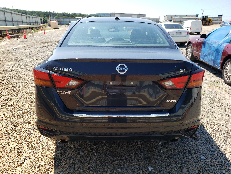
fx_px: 174
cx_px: 116
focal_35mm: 26
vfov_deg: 53.1
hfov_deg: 67.3
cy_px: 87
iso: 50
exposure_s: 1/1429
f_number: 1.5
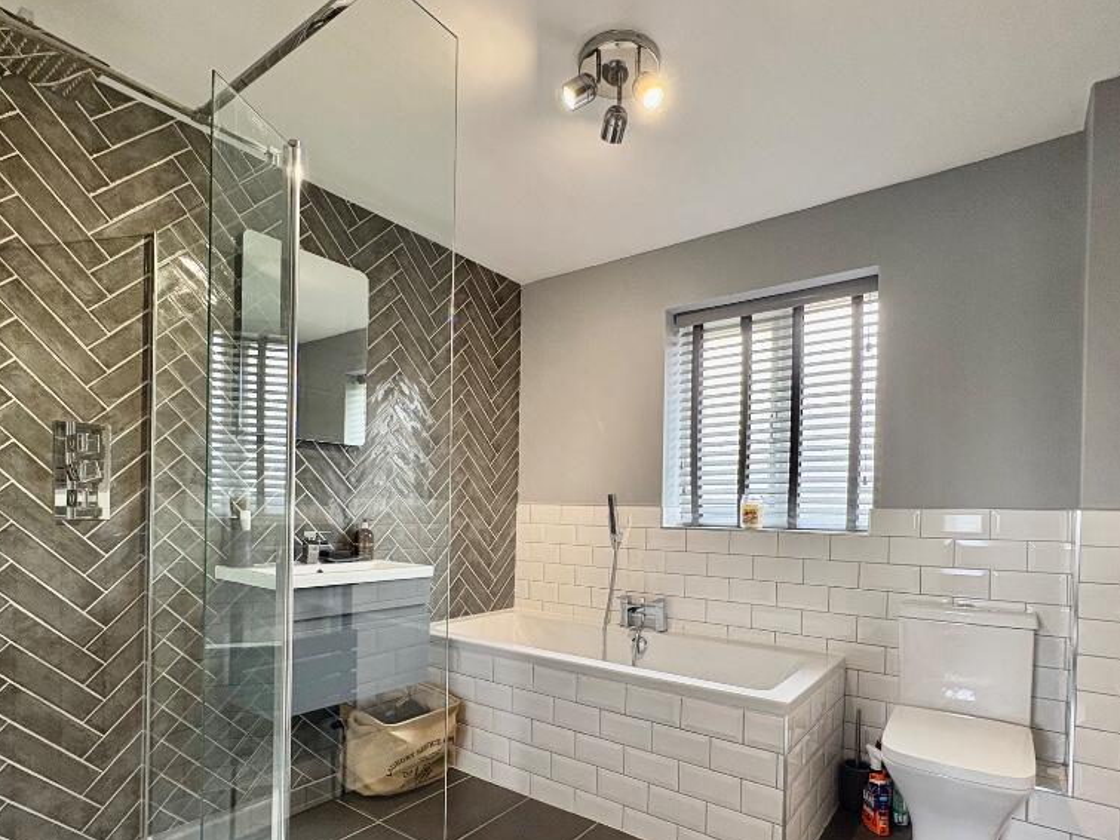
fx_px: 615
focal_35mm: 19
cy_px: 516
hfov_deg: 84.7
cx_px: 561
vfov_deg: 67.8
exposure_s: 1/50
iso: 250
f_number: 2.2
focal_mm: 2.22
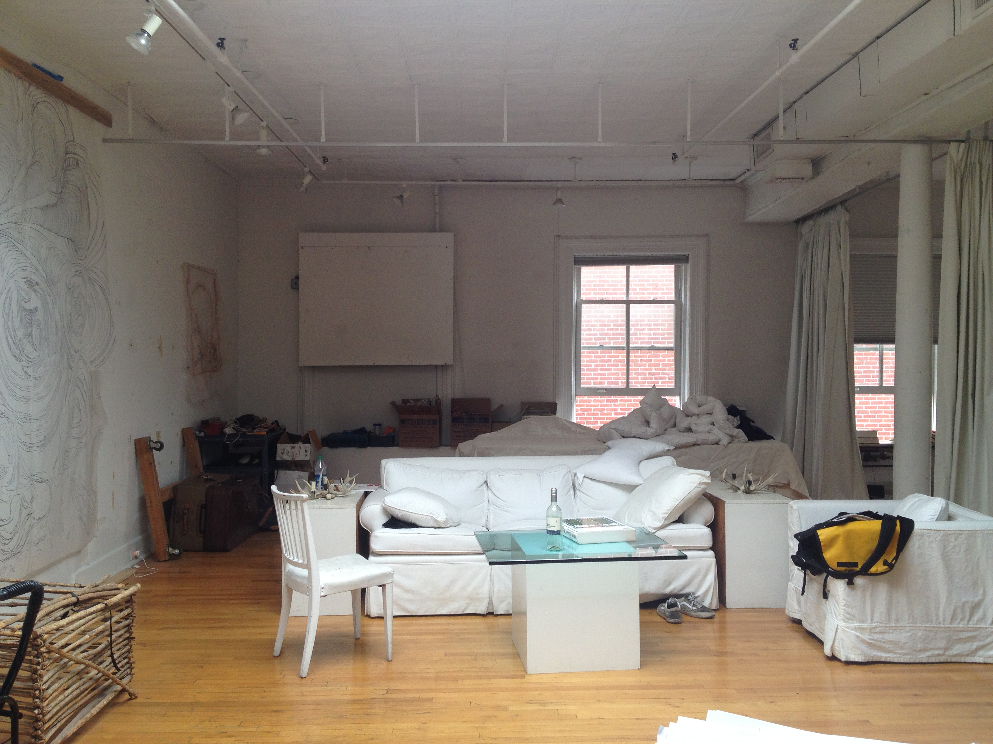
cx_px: 496
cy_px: 372
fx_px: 1004
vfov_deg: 40.7
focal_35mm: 35
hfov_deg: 52.6
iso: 64
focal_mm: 4.28
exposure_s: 1/120
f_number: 2.4
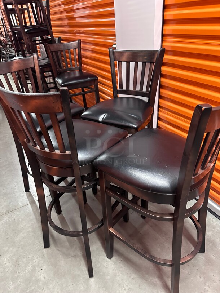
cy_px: 146
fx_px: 203
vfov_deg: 71.6
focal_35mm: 24
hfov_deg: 56.8
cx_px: 110
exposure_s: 1/40
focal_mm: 6.86
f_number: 1.78
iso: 640
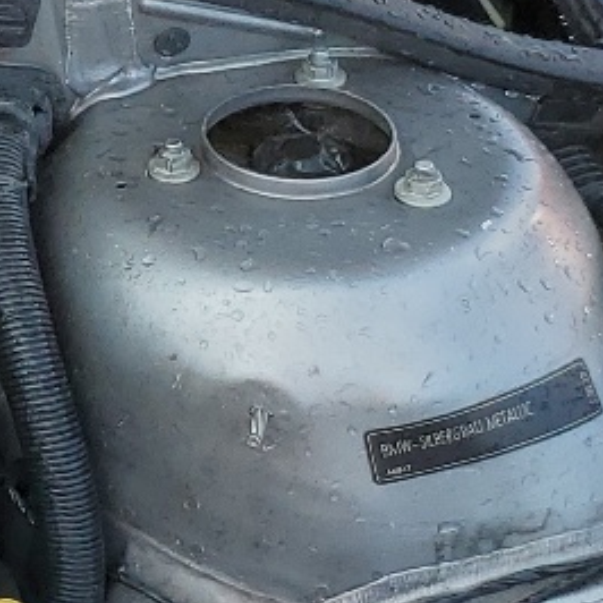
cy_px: -52
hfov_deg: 10.3
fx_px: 2720
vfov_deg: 12.4
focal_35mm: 138
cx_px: -993
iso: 50
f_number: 1.5
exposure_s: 1/909
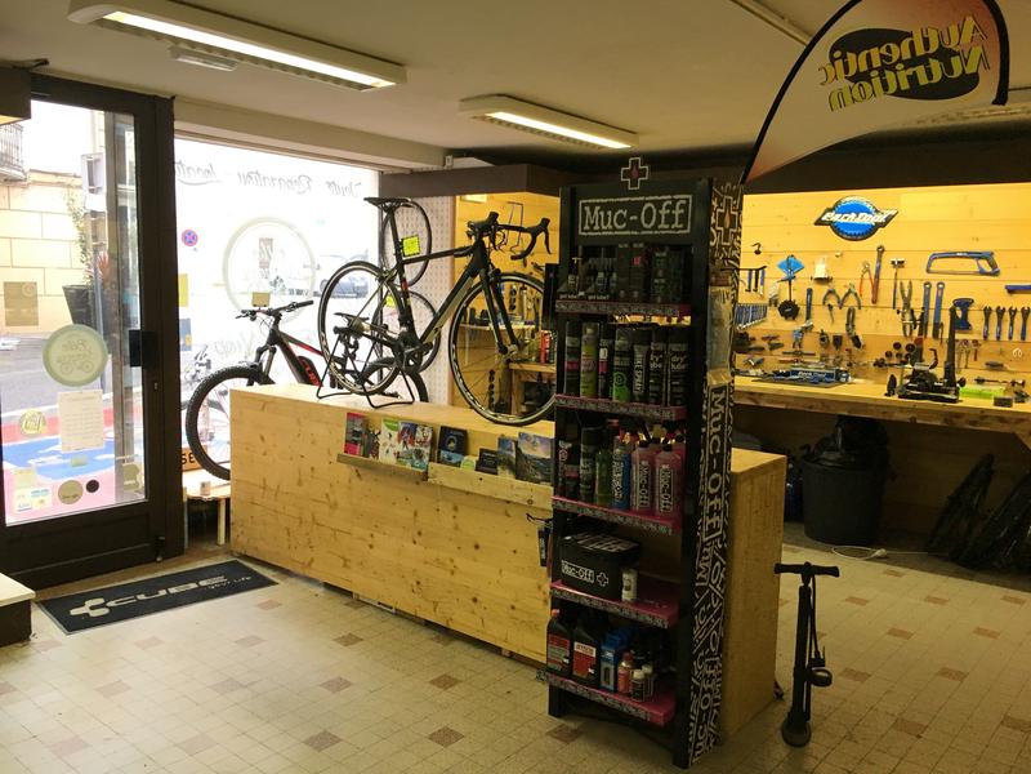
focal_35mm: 29
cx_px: 516
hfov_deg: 61.7
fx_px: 864
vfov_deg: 48.2
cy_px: 387
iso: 64
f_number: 2.2
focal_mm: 4.15
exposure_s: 1/33
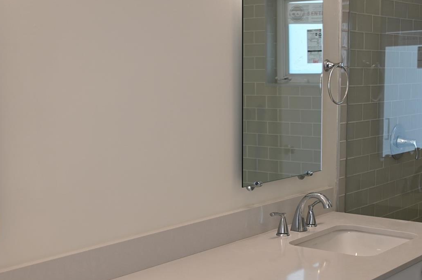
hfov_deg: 30.9
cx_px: 180
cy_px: 169
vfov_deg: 20.8
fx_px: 761
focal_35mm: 65
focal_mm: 42
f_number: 4
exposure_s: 1/125
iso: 720
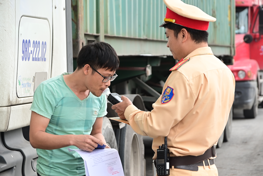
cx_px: 132
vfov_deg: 8.8
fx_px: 1148
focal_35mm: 157
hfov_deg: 13.1
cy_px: 88
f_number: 7.1
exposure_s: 1/200
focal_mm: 105
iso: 500
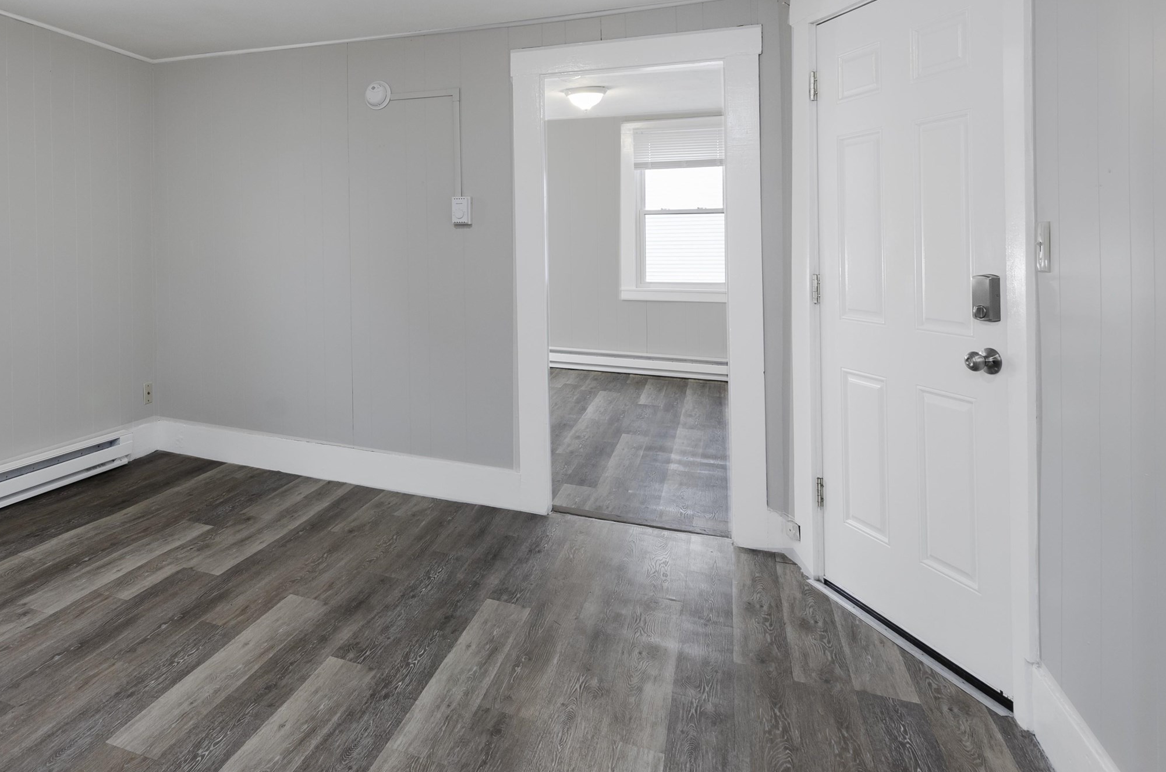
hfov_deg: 73.0
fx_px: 743
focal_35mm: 23
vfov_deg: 53.5
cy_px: 242
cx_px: 355
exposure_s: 1/3
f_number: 10
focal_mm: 10
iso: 250
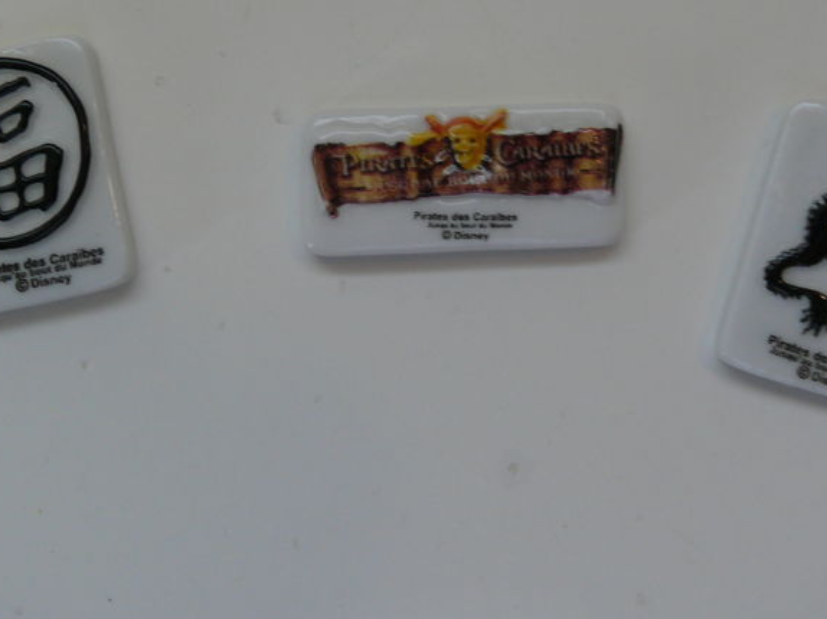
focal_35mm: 61
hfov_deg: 31.7
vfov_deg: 23.8
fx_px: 1457
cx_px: 424
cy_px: 183
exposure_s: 1/25
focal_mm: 7.4
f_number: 2.8
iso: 100
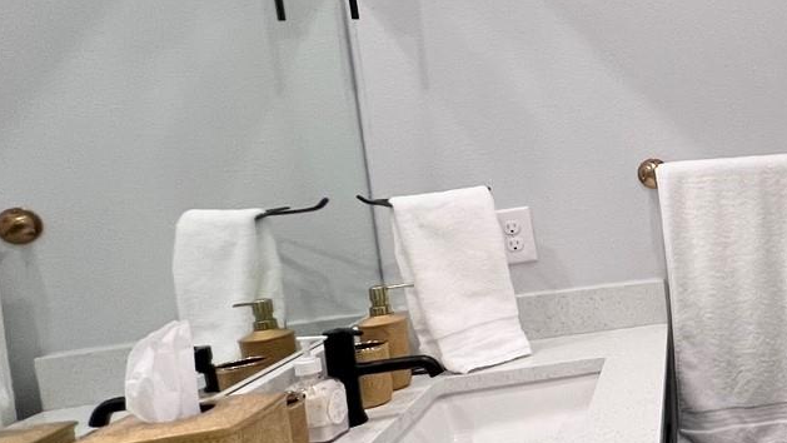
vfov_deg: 32.8
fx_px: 751
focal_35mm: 36
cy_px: 199
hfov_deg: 39.2
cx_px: 955
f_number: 1.8
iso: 200
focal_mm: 1.57
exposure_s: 1/120
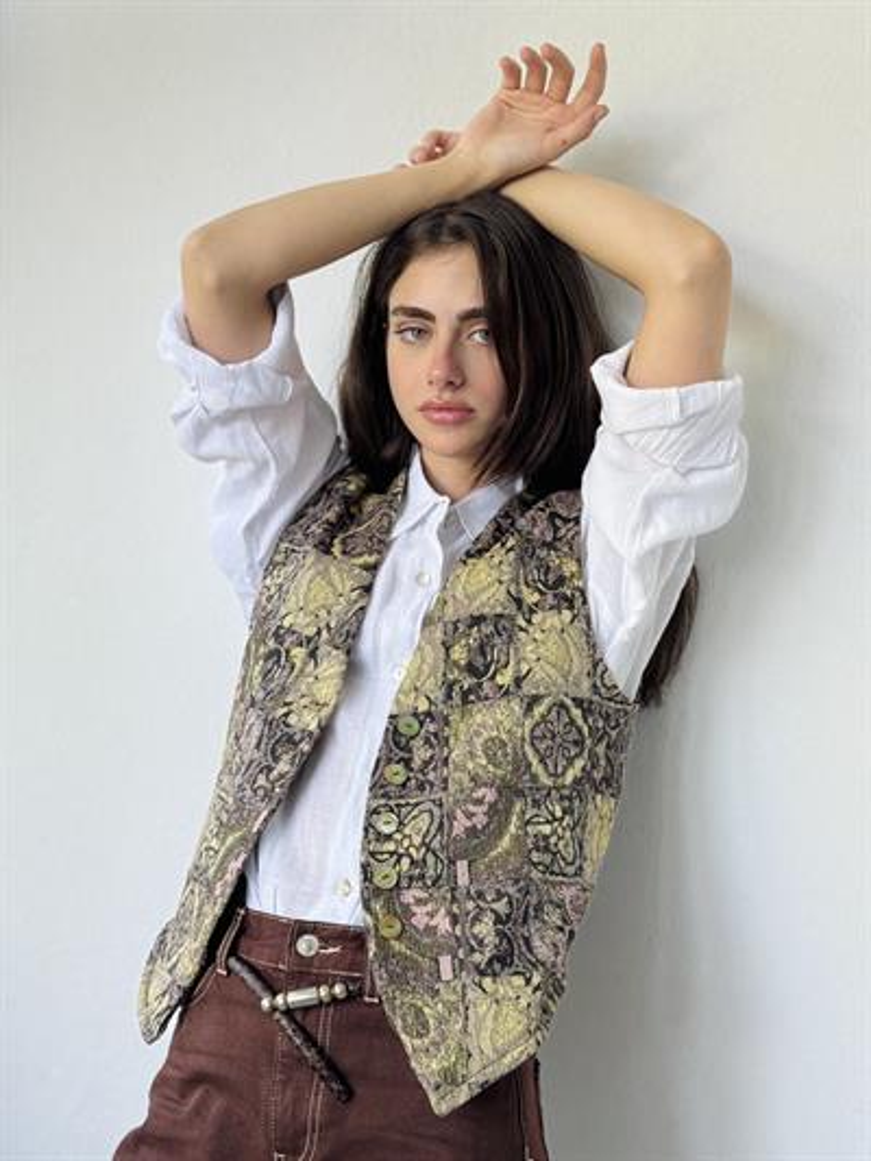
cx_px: 436
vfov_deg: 39.6
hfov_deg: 30.3
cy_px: 580
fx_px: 1610
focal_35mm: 48
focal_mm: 6.76
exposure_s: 1/139
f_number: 1.78
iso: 64
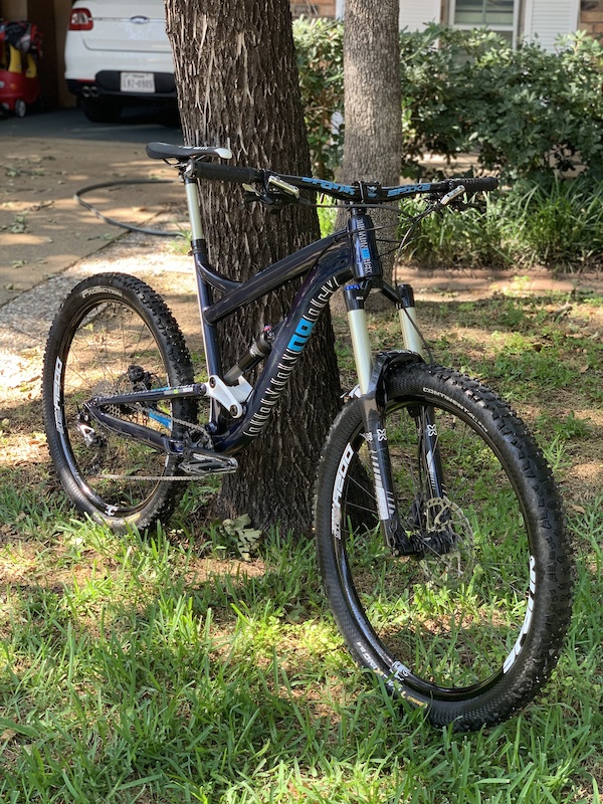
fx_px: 1208
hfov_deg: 28.0
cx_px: 302
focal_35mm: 52
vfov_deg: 36.8
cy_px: 402
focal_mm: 6
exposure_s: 1/122
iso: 64
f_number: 2.4
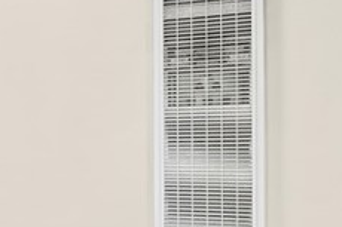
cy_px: 154
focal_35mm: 89
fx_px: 845
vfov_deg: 15.3
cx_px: -338
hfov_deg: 17.0
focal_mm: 20
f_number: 9.5
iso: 320
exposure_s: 2
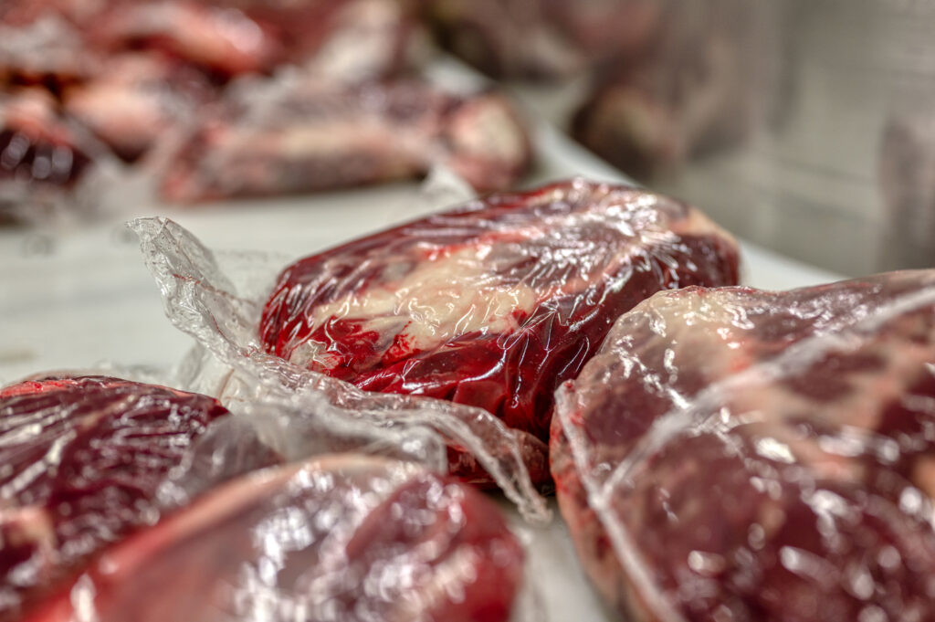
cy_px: 311
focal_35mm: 50
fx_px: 1298
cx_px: 468
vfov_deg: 26.9
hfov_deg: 39.6
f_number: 2.5
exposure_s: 1/250
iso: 320
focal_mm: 50
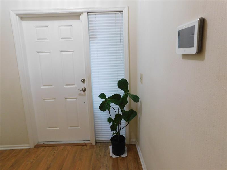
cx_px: 114
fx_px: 151
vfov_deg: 58.9
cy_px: 85
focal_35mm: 23
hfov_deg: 73.9
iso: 400
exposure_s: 1/13
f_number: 3
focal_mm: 4
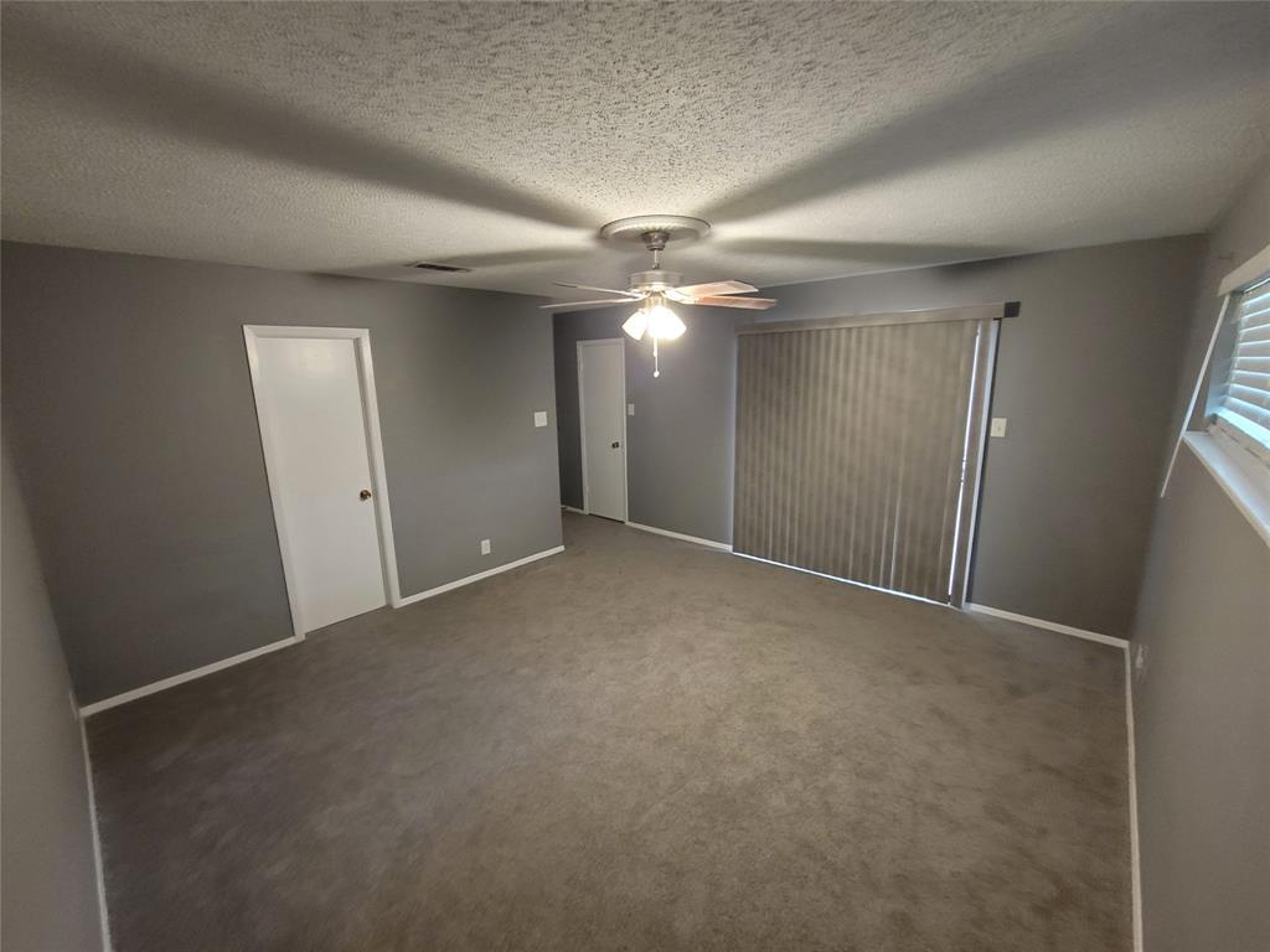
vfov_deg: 89.9
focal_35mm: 13
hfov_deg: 106.2
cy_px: 476
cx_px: 635
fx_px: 477
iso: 800
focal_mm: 2.2
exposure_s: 1/24
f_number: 2.2
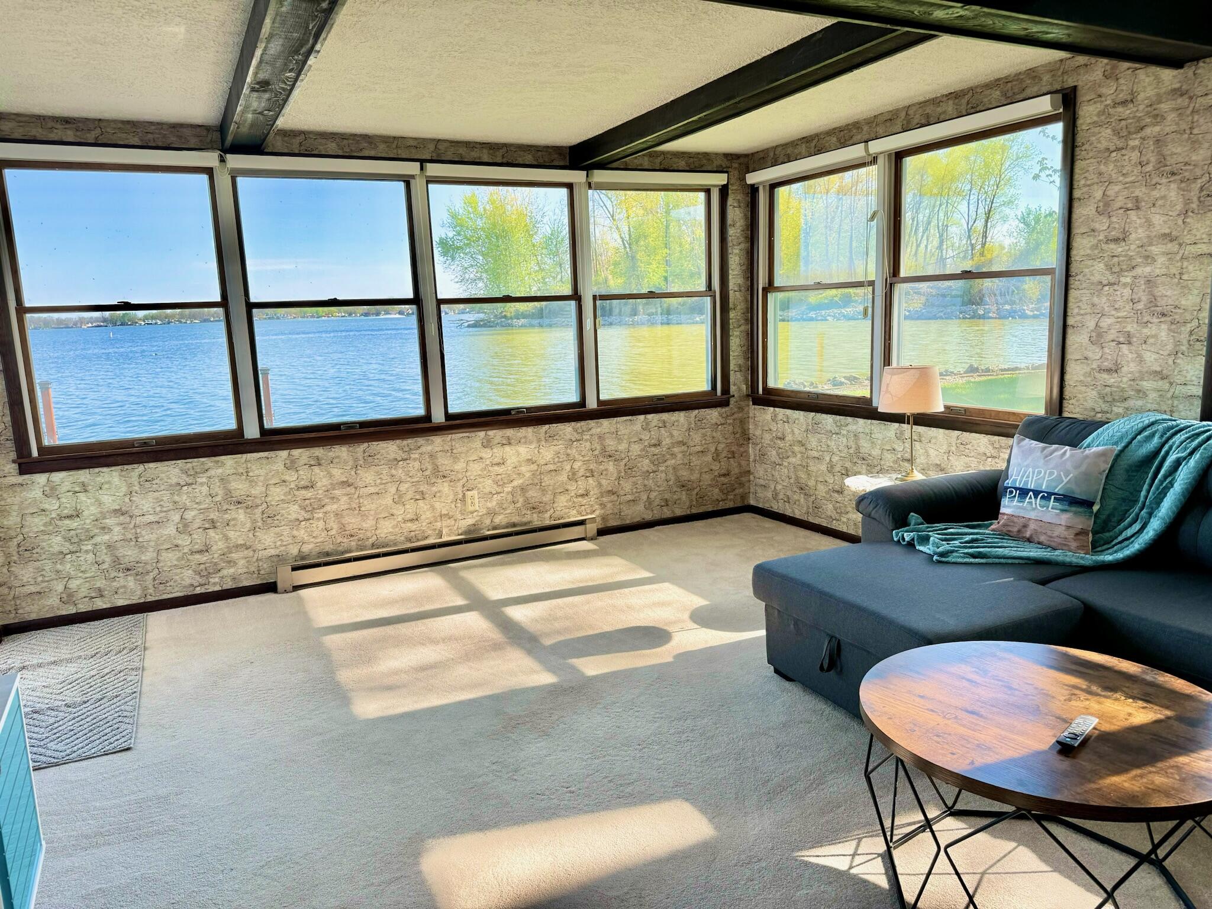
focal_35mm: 24
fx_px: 840
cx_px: 606
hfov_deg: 71.6
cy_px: 454
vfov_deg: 56.8
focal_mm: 6.76
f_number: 1.78
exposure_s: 1/280
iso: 80
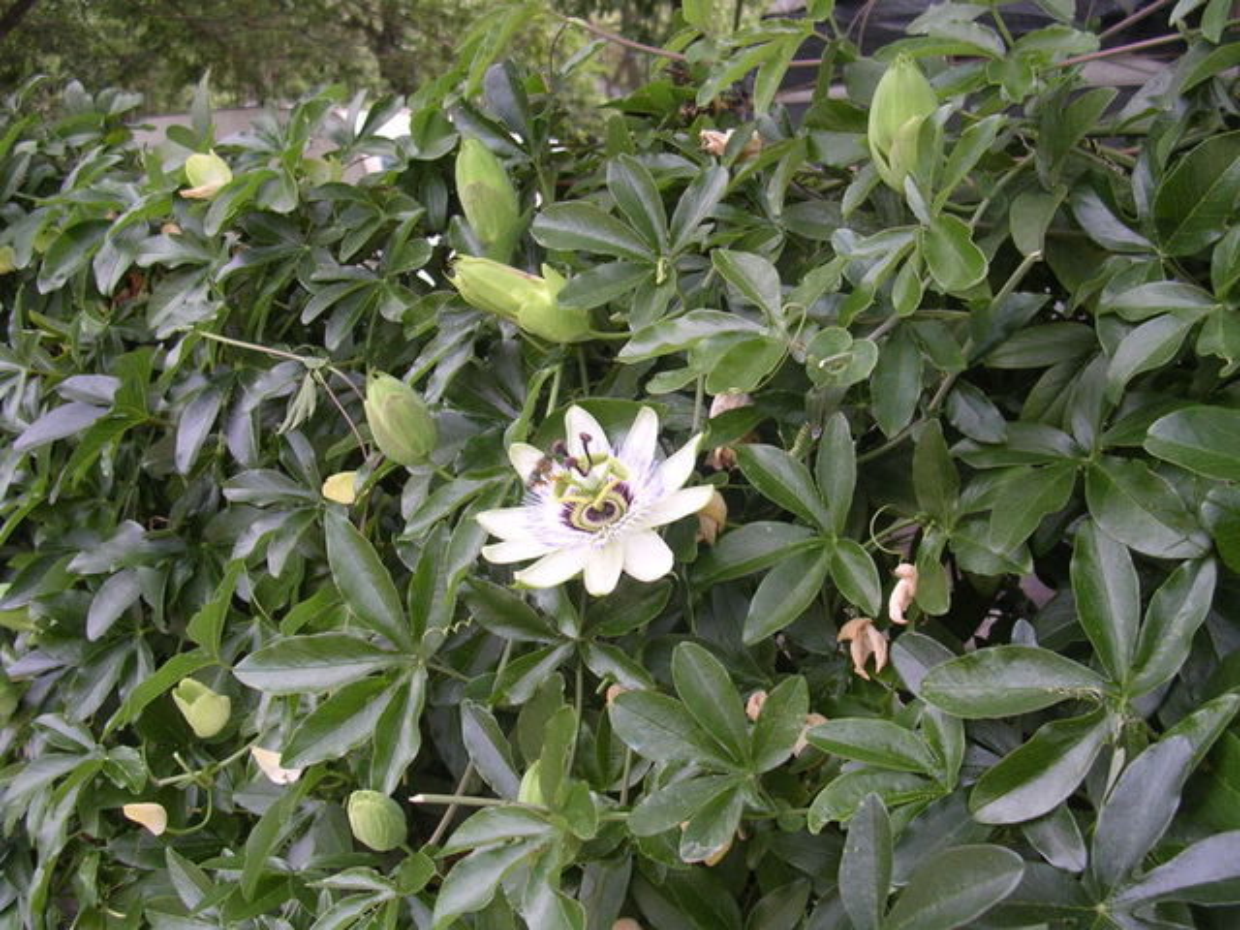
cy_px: 465
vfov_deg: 37.7
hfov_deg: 49.0
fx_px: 1361
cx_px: 620
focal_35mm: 38
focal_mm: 5.8
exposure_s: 1/85.9
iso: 100
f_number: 2.8
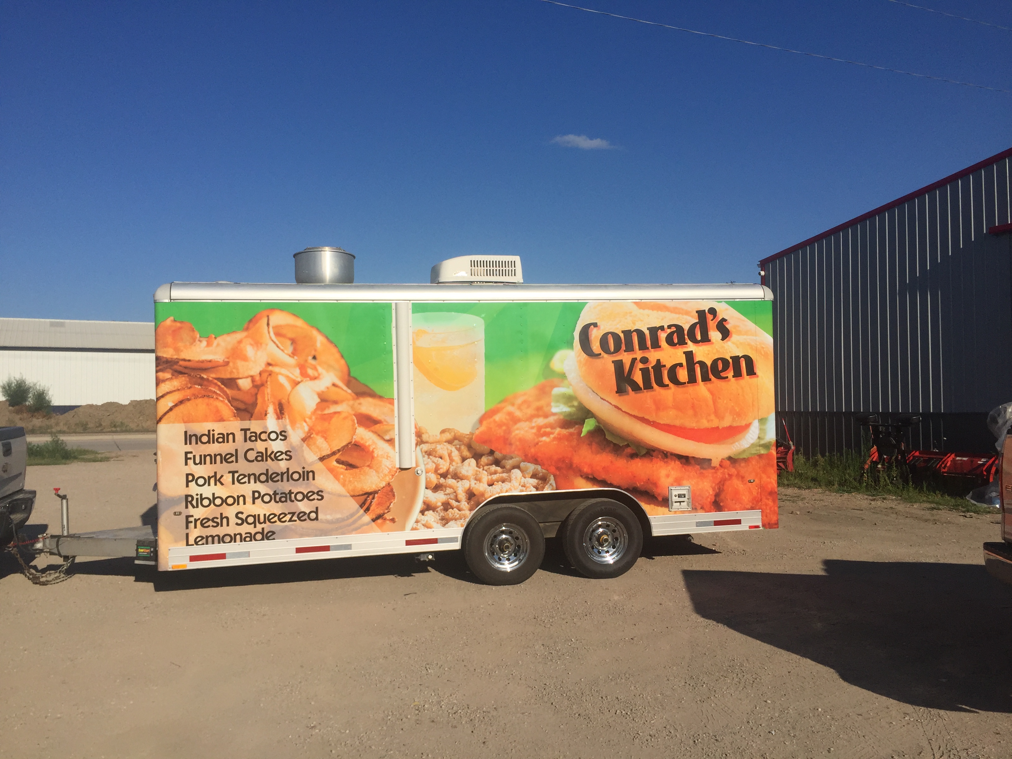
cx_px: 506
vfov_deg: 48.2
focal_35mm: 29
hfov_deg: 61.7
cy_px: 380
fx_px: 848
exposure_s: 1/5650
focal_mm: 4.15
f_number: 2.2
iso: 32
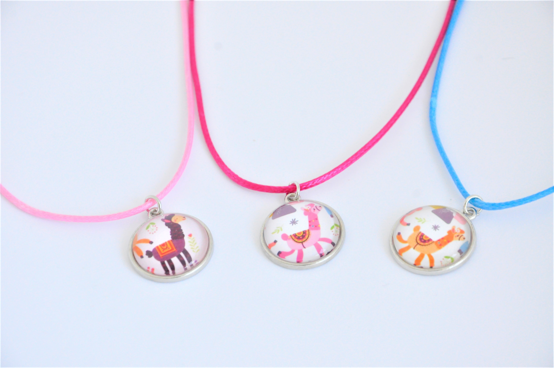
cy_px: 184
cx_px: 277
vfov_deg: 8.7
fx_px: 2421
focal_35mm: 158
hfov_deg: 13.1
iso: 1600
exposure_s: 1/90
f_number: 8
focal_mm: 105
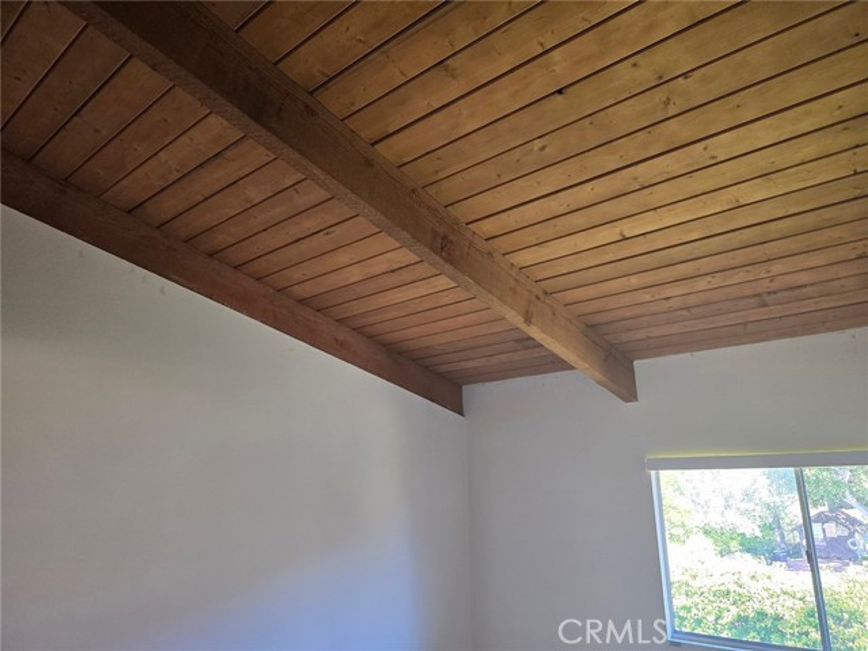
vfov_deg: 58.9
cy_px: 326
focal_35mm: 23
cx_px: 434
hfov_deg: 73.9
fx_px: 577
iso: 250
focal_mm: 6.3
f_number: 1.7
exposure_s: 1/120
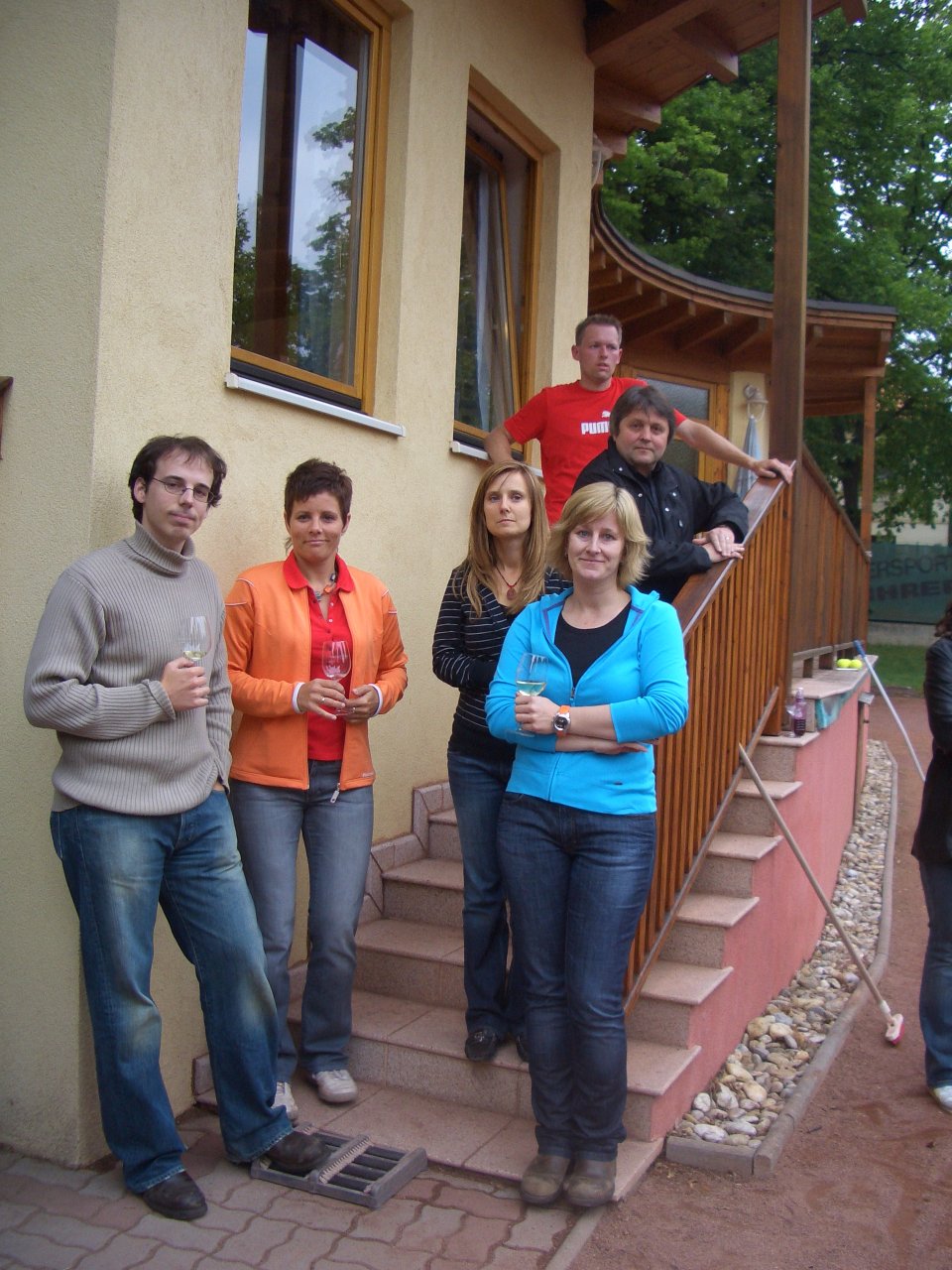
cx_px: 476
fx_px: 1283
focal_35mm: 35
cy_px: 635
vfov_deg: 52.6
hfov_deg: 40.7
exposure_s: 1/125
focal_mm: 5.8
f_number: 2.6
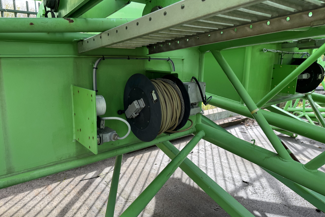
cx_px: 162
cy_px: 110
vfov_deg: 51.3
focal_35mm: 25
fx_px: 226
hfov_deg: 71.5
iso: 80
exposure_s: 1/425
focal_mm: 6.76
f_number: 1.78
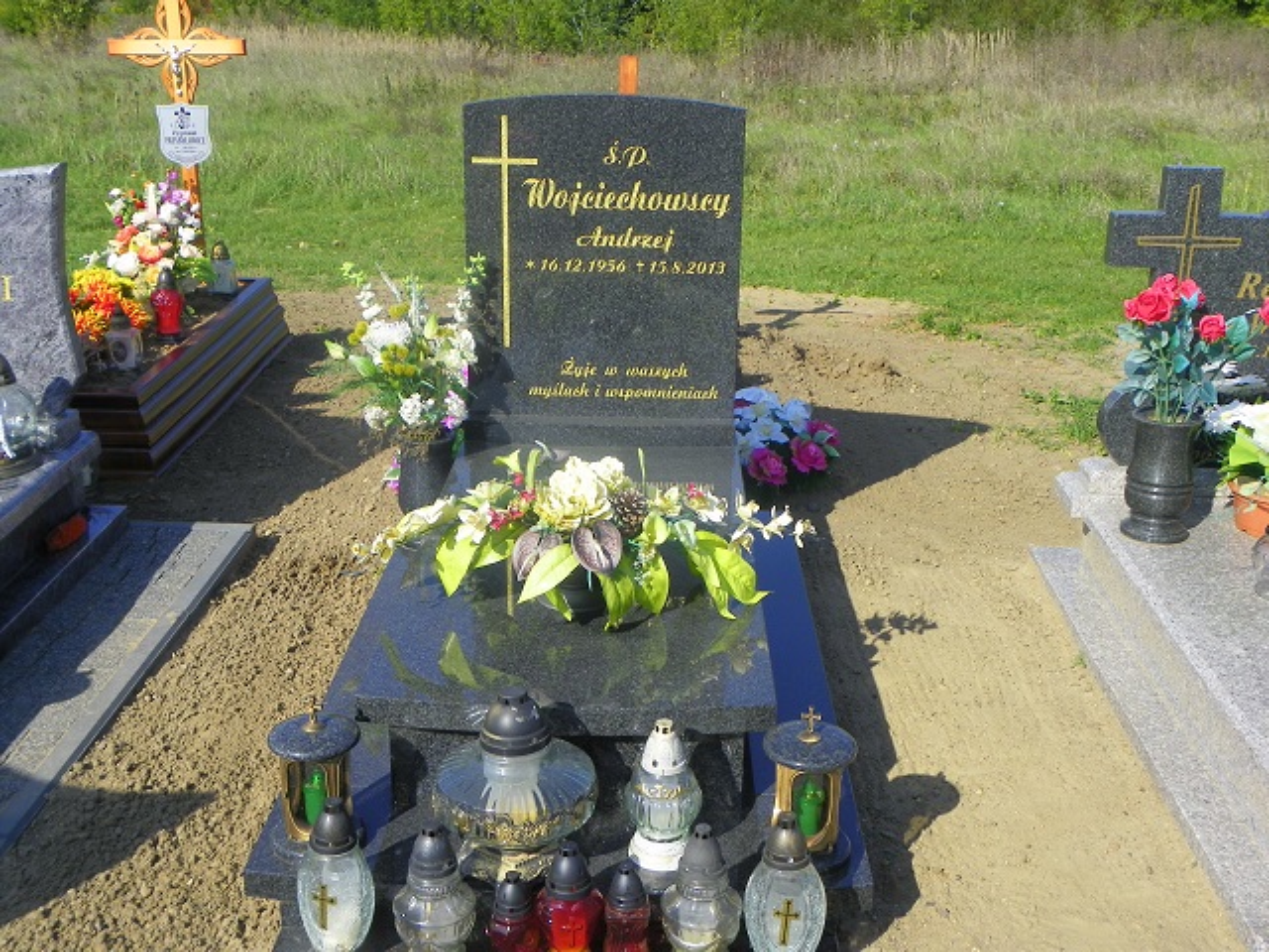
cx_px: 634
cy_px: 476
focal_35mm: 43
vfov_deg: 33.6
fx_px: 1576
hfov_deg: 43.9
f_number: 4.5
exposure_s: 1/320
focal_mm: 7.6
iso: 64
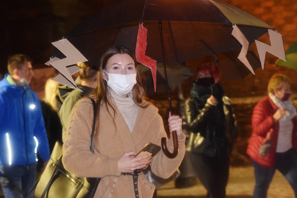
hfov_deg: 20.0
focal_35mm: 102
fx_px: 841
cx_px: 148
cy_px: 99
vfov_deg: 13.4
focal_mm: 68
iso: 3200
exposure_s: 1/60
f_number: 4.2
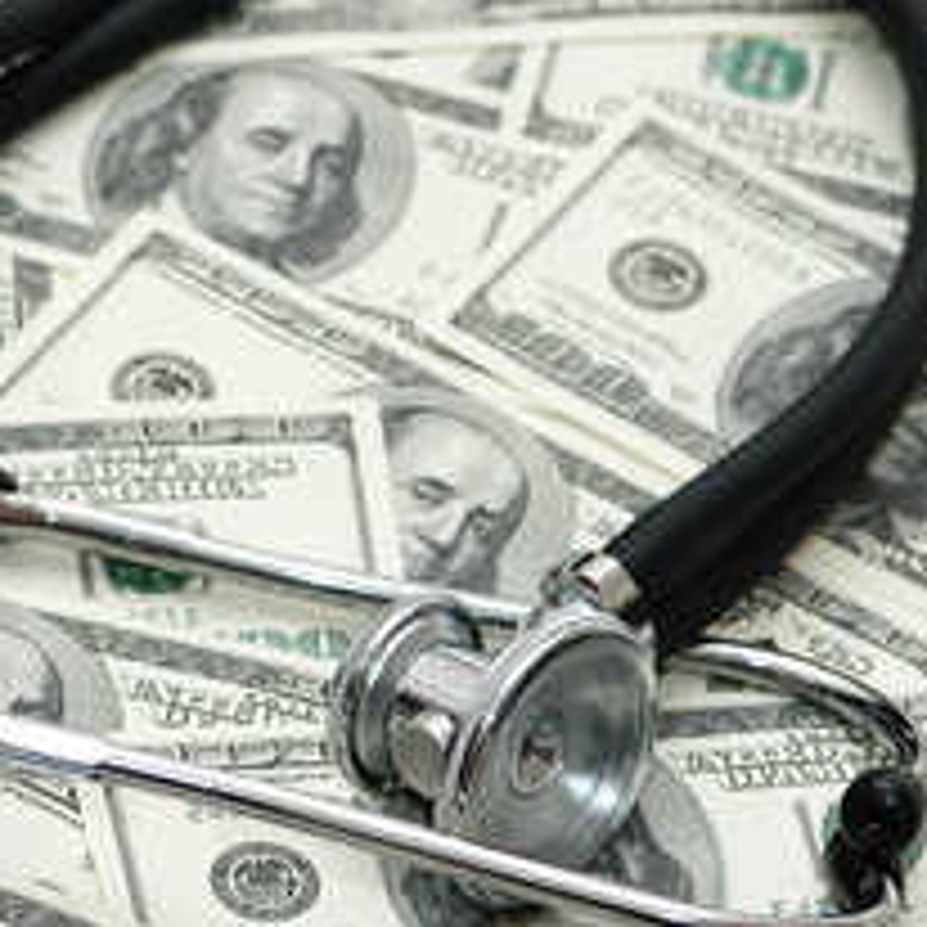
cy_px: 378
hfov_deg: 6.3
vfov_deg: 6.3
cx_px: 331
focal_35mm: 276
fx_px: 8358
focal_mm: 105
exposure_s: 1/60
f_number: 6.7
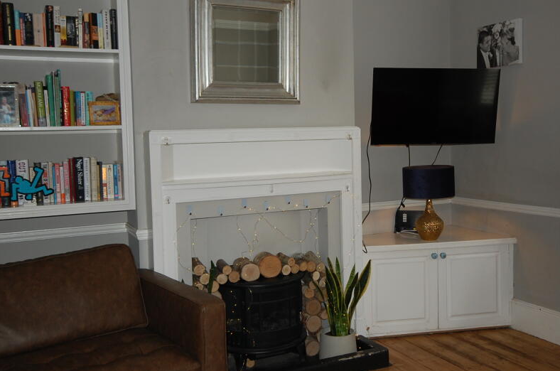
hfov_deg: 49.6
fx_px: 605
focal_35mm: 39
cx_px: 294
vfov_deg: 34.1
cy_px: 173
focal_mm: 20
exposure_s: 1/60
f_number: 5.6
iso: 400
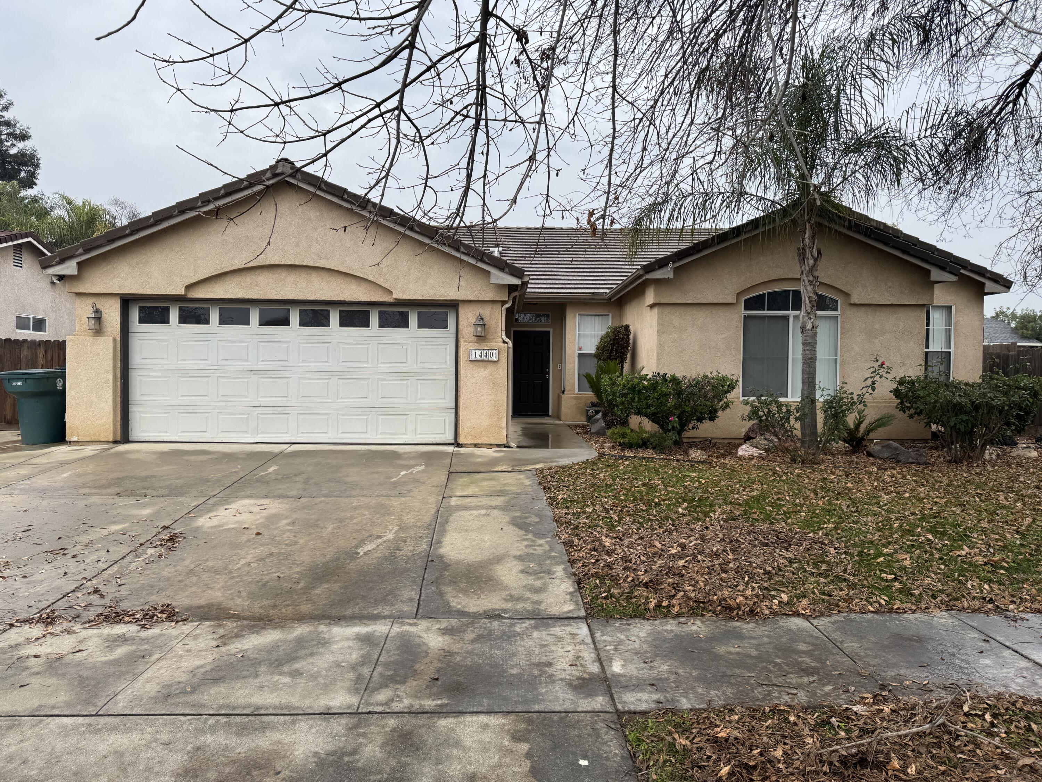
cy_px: 391
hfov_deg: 71.6
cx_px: 521
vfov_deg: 56.8
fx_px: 722
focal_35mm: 24
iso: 80
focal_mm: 6.76
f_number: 1.78
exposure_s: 1/1261
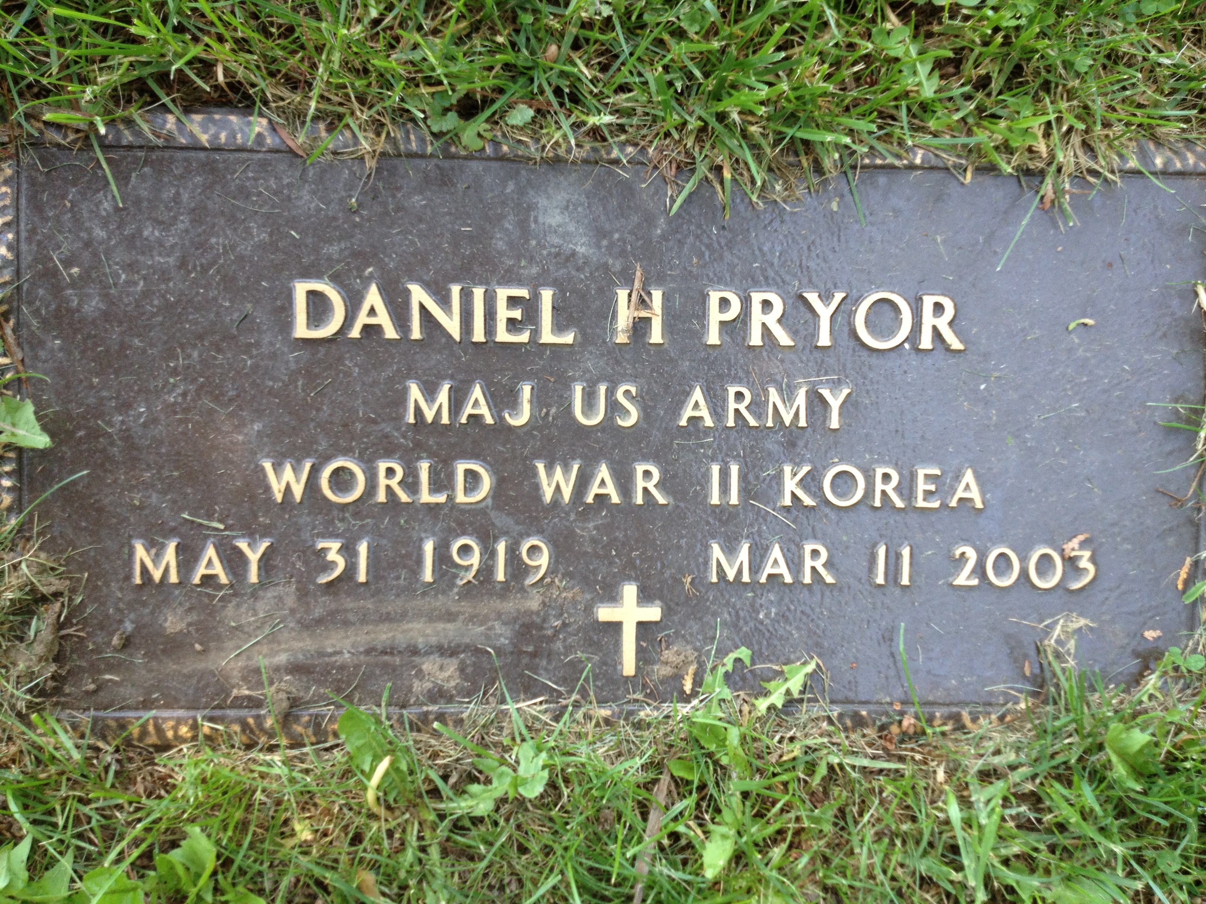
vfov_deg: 40.7
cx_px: 603
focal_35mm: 35
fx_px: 1219
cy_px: 452
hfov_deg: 52.6
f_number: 2.4
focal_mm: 4.28
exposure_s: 1/120
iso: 100
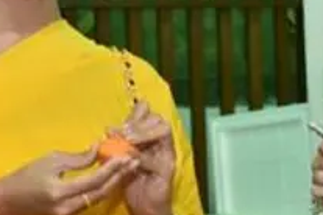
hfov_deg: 13.6
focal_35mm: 151
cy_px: 127
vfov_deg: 9.1
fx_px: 1355
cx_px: 206
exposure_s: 1/60
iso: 1600
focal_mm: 40
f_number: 5.6
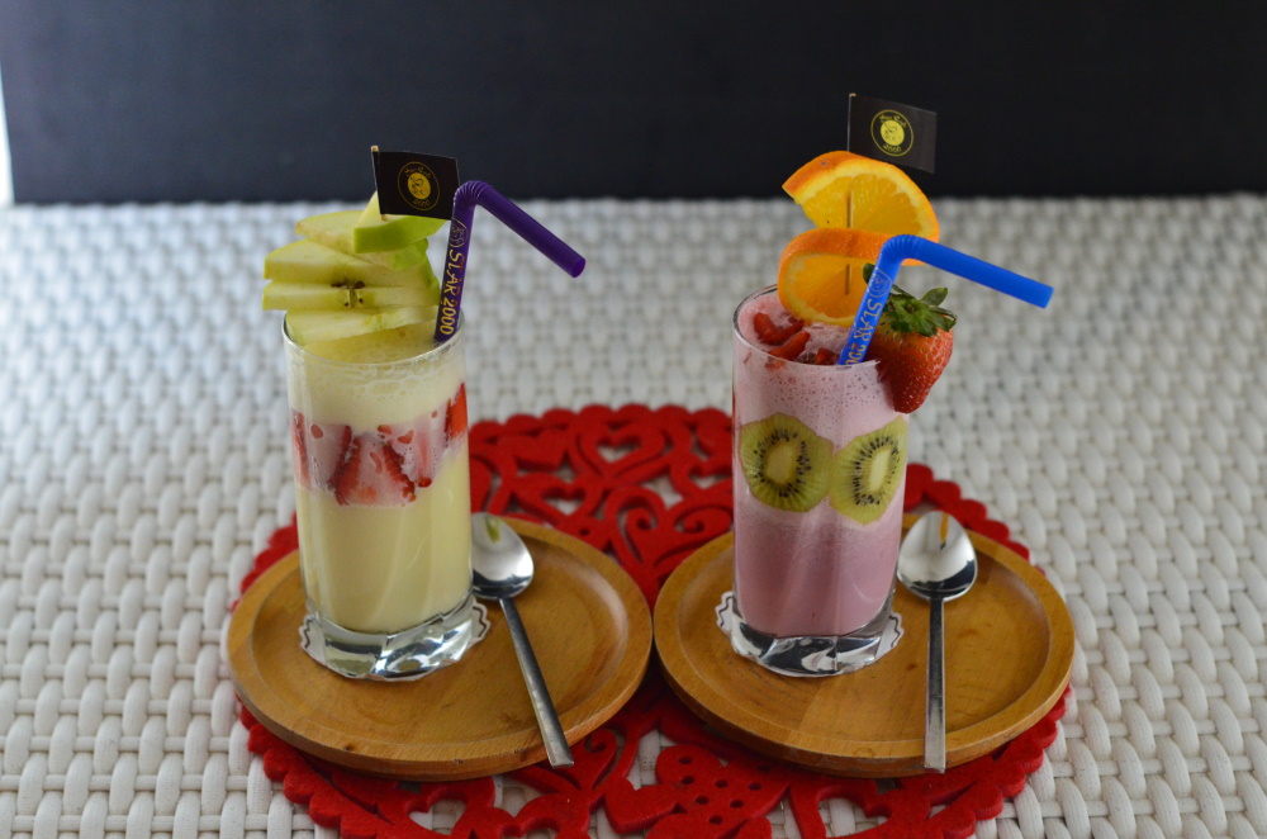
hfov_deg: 27.0
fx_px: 2634
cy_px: 420
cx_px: 634
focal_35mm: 75
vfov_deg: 18.1
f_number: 2.8
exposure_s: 1/180
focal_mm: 50
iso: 2000
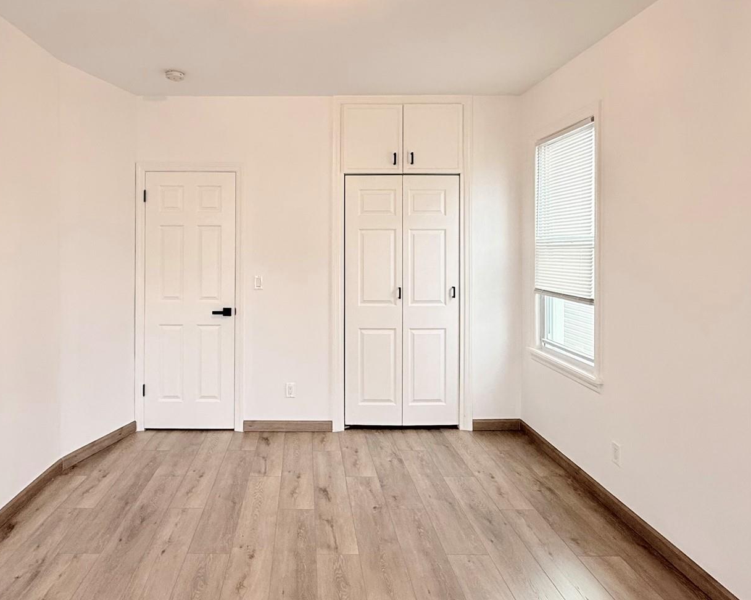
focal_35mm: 23
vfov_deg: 60.4
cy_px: 245
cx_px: 308
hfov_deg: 72.0
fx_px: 511
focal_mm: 2.22
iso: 125
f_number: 2.2
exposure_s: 1/99
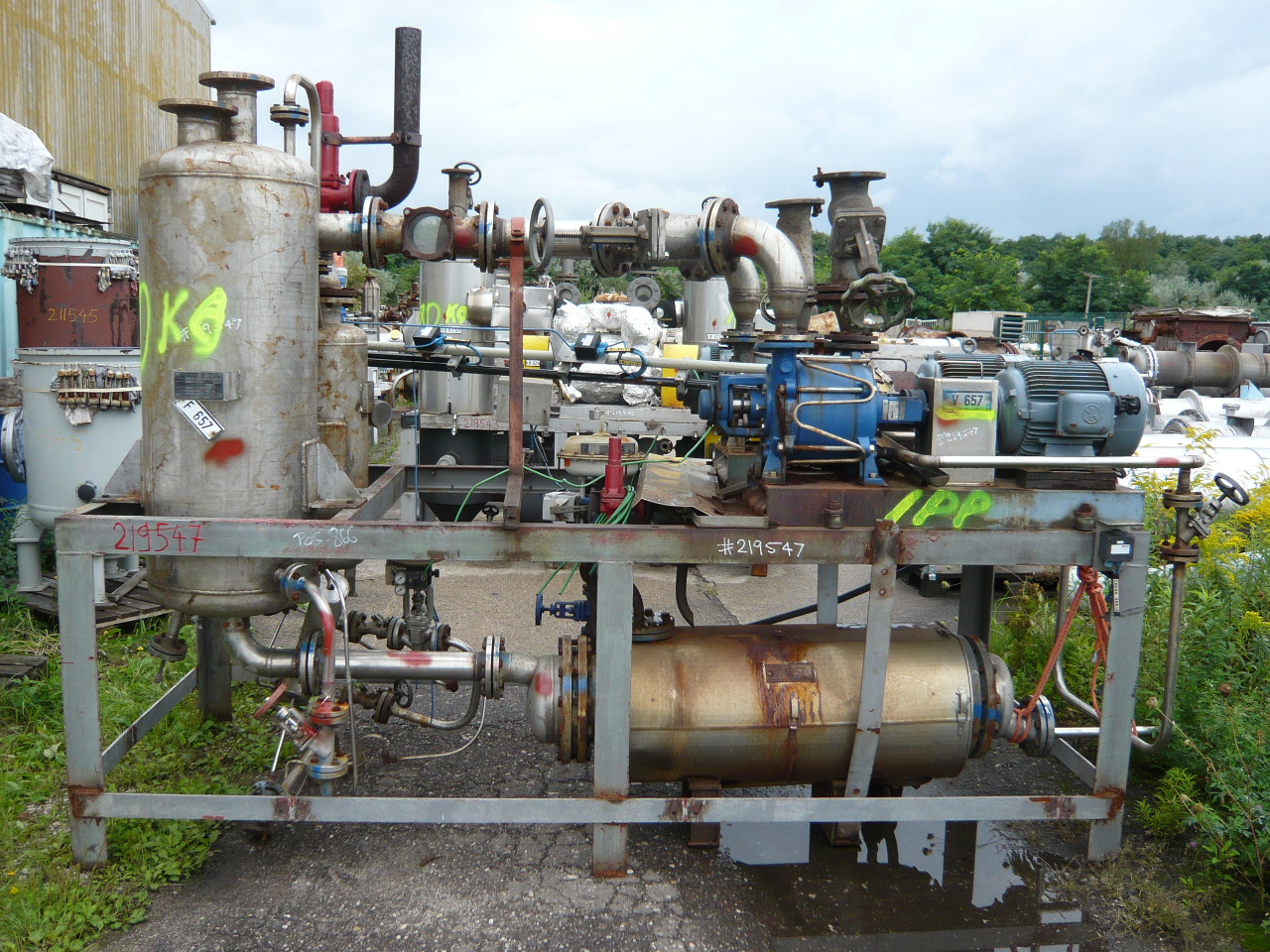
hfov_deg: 58.4
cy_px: 476
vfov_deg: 45.4
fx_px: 1137
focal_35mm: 31
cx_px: 635
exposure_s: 1/250
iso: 100
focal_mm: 4.6
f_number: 2.8
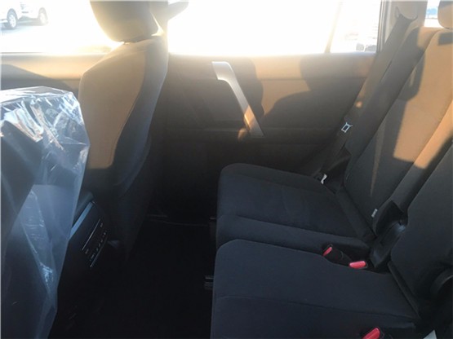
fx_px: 379
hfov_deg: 61.7
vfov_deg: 48.2
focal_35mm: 29
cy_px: 170
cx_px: 226
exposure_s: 1/33
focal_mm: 4.15
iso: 40
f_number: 2.2
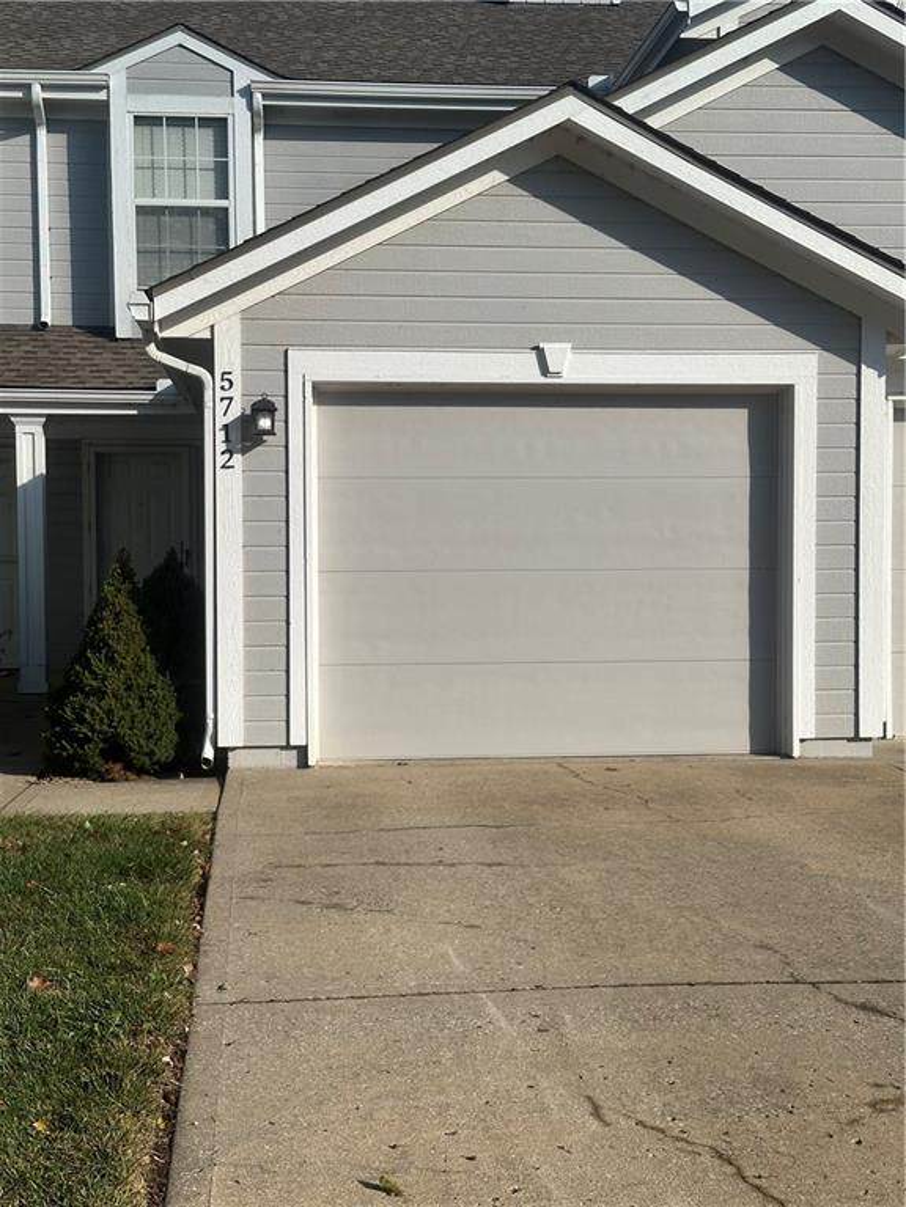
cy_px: 604
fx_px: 1675
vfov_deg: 39.7
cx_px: 453
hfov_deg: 30.3
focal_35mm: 48
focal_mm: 6.86
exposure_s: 1/6623
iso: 64
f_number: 1.78
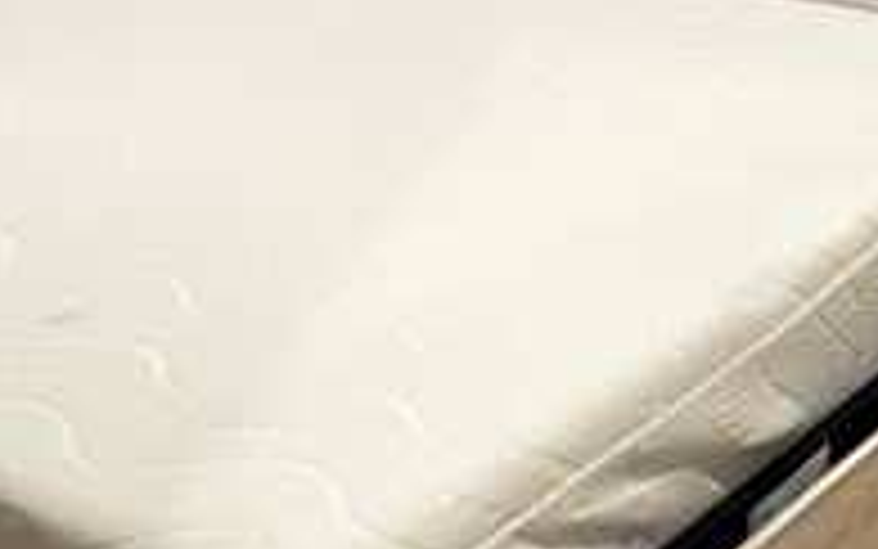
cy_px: -81
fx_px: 1867
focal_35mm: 78
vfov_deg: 16.2
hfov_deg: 25.7
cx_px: 783
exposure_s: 1/60
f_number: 2.2
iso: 250
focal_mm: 2.22
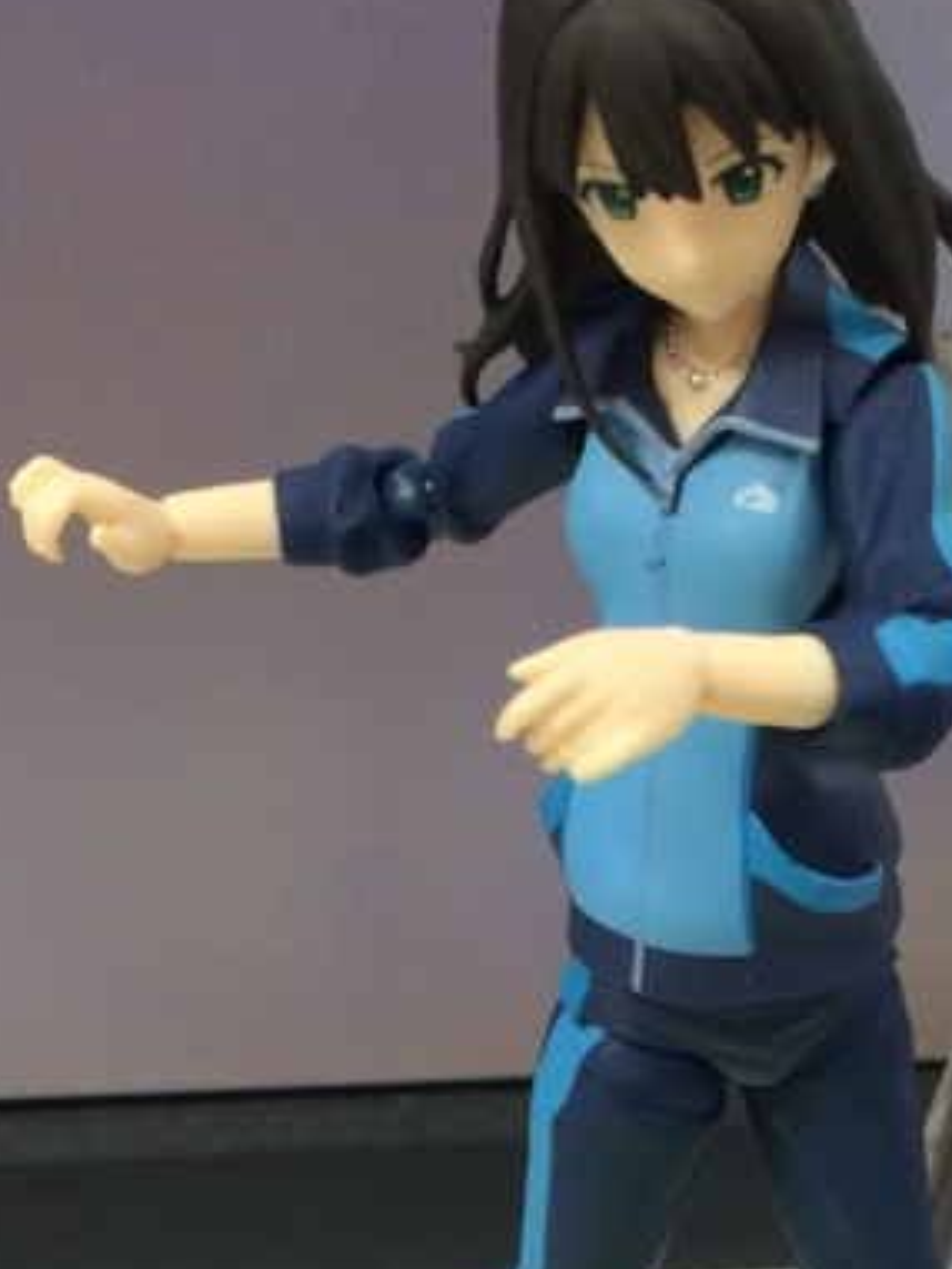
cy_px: 1099
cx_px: 666
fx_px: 2859
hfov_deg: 18.8
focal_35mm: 78
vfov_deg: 24.4
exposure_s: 1/30
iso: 100
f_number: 2.2
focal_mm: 4.15
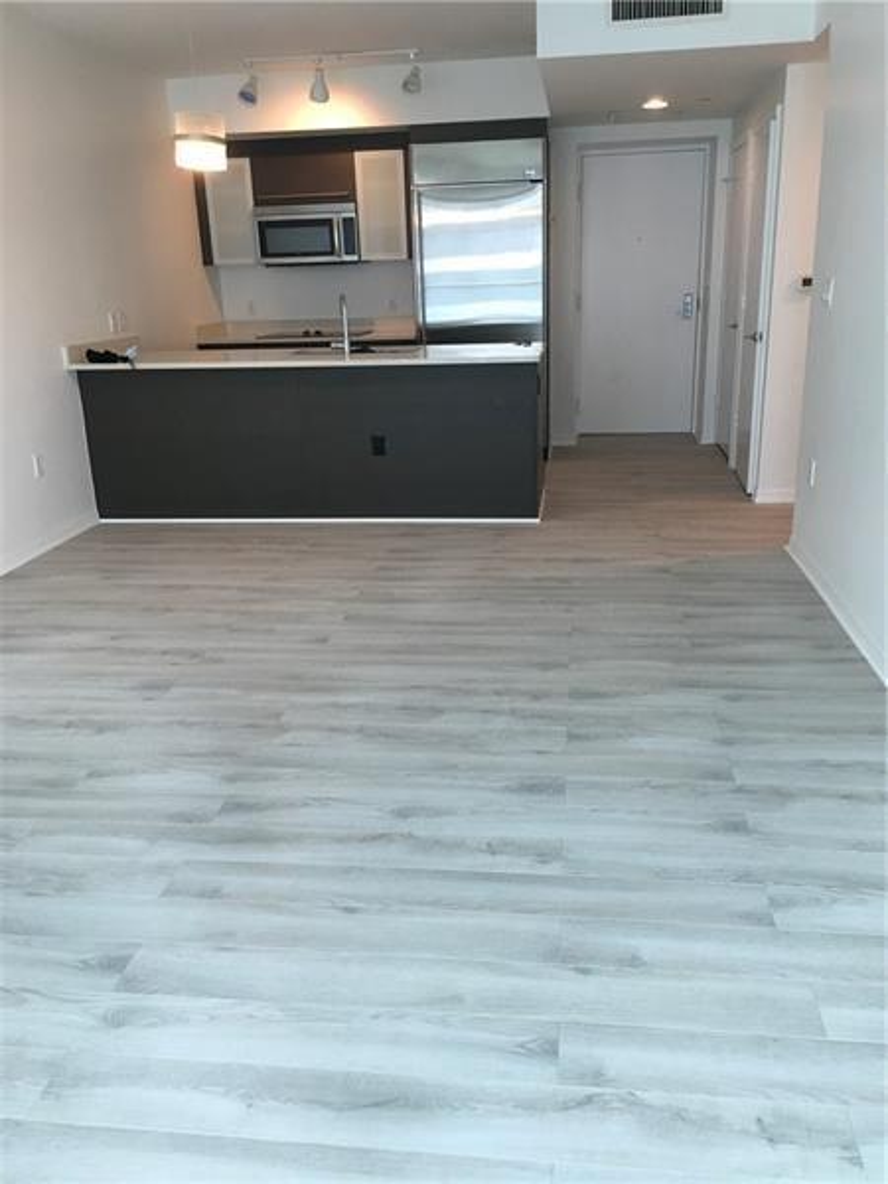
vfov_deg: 61.7
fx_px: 992
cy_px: 592
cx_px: 444
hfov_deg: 48.2
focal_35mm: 29
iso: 40
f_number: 2.2
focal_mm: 4.15
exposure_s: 1/30
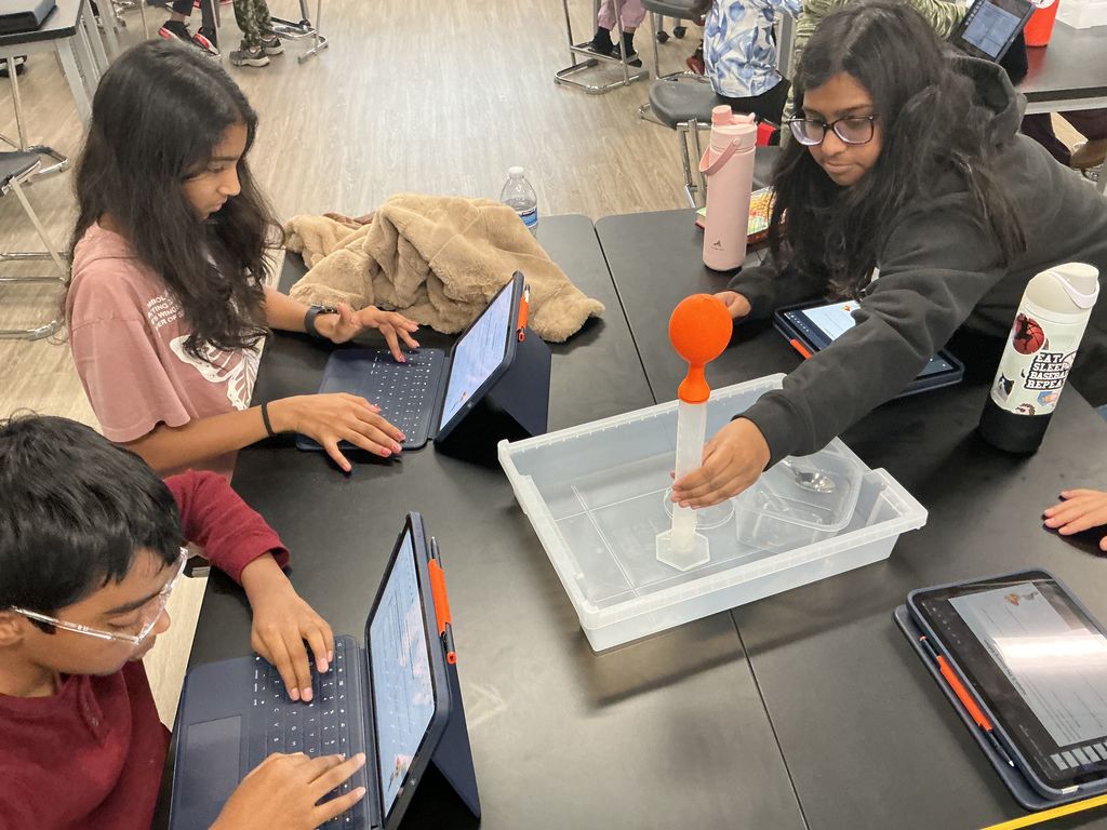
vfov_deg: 48.2
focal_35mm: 29
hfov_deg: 61.7
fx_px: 927
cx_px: 554
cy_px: 415
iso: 250
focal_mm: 3
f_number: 1.8
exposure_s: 1/60
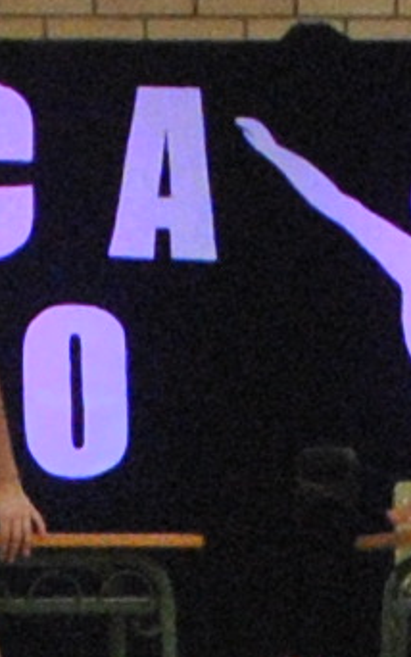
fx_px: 9003
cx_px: -142
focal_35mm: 503
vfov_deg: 4.2
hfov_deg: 2.6
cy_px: 701
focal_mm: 29
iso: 800
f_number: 6.3
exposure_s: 1/160
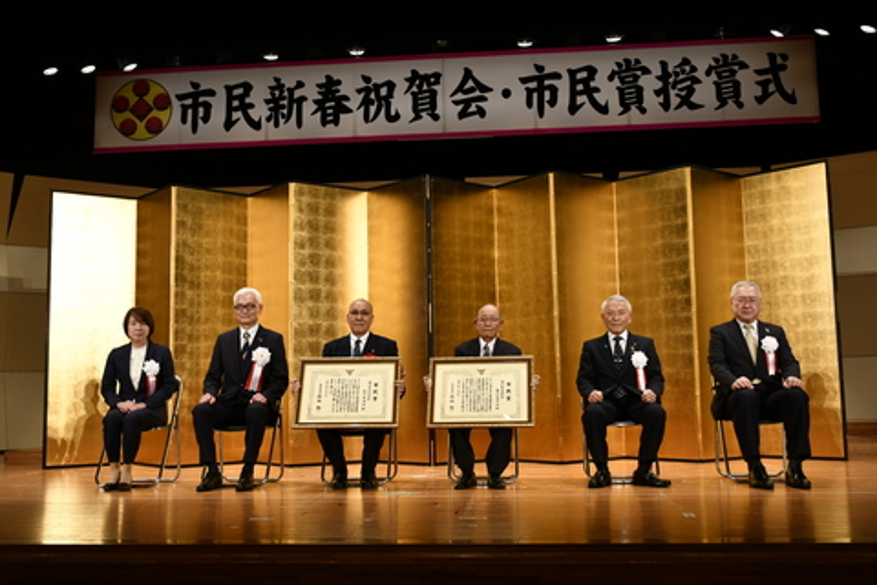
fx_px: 950
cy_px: 292
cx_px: 438
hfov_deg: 49.6
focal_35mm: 39
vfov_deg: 34.2
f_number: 6.3
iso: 640
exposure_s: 1/160
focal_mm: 26
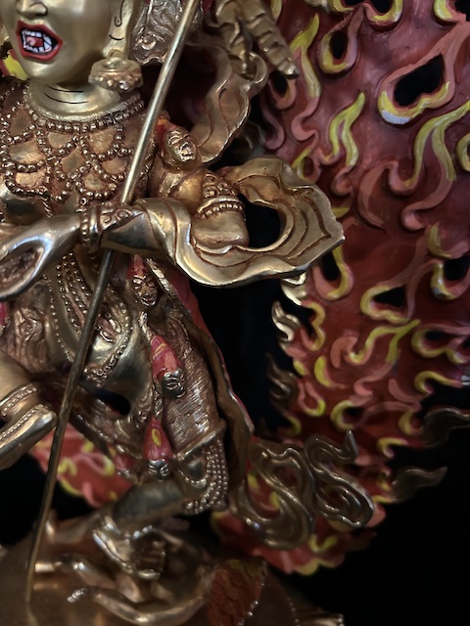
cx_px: 235
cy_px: 313
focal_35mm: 26
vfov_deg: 67.3
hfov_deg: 53.1
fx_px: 471
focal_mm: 5.7
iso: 800
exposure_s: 1/25
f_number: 1.5
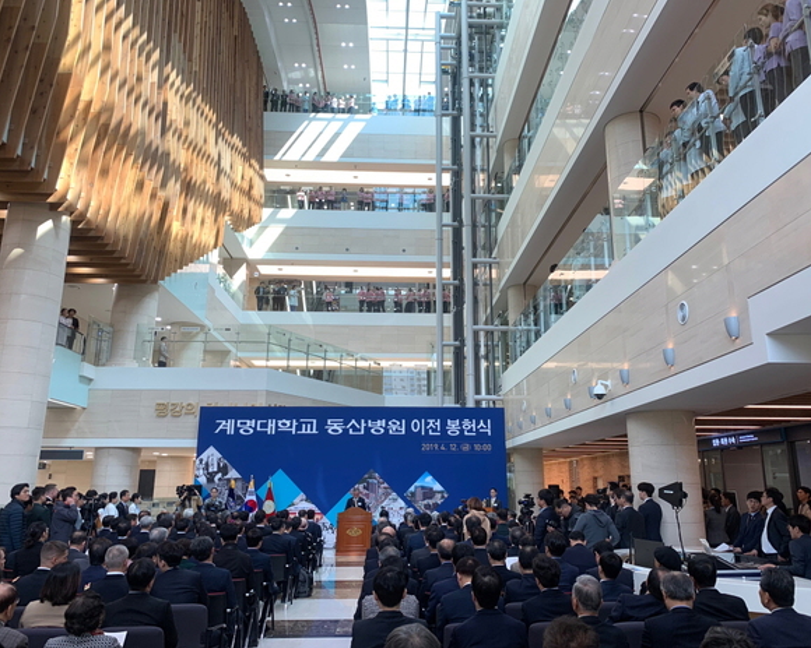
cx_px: 419
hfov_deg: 62.2
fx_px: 672
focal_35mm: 28
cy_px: 321
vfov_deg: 51.5
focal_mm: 4.25
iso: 25
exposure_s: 1/122
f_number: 1.8
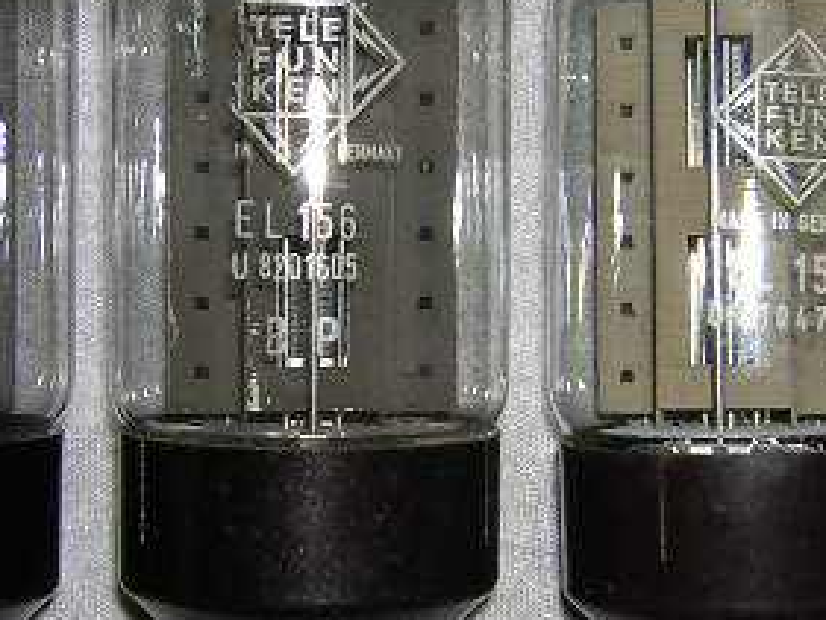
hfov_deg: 23.8
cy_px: 244
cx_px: 514
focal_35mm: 82
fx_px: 1958
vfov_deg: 18.0
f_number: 5.2
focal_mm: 4.7
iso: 100
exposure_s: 1/60.1
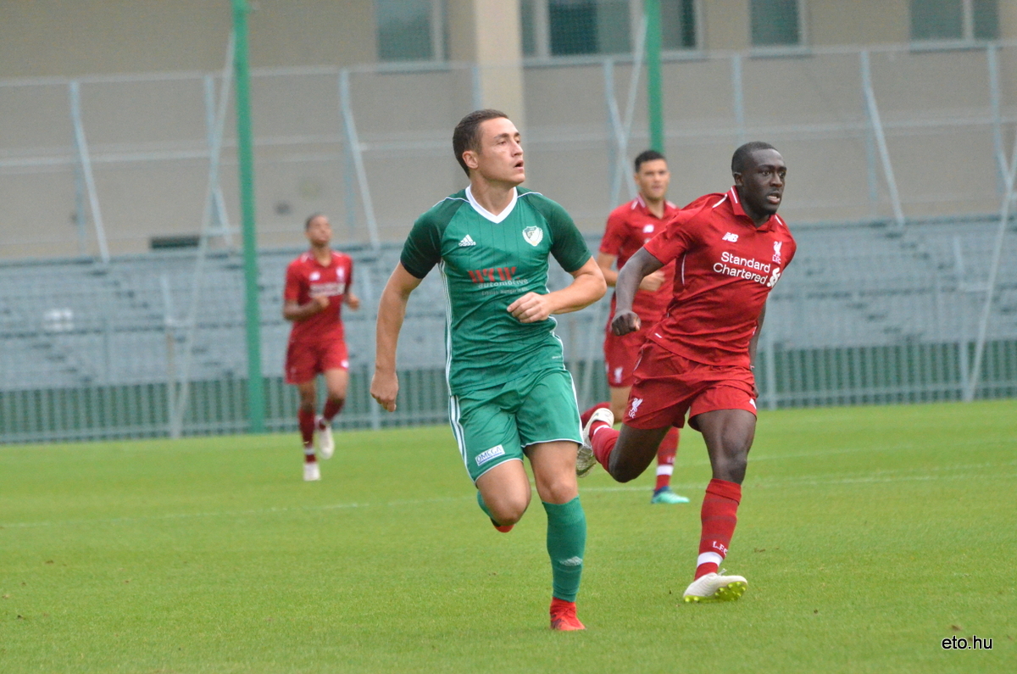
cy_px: 337
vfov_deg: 3.7
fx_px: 10573
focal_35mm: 375
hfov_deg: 5.5
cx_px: 508
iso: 6400
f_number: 6.3
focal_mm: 250
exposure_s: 1/4000
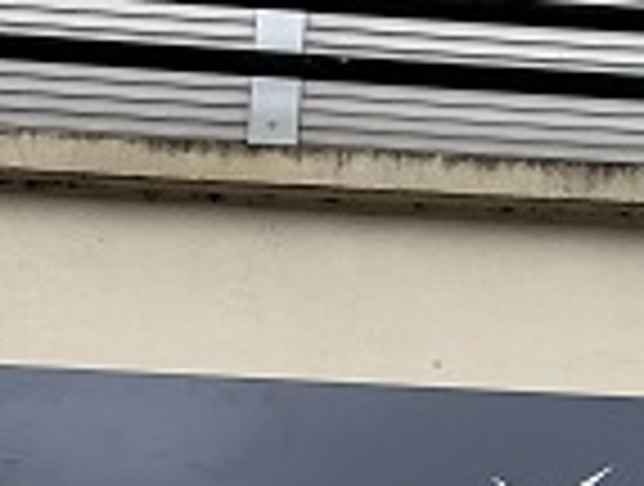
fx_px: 2704
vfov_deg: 9.1
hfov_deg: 13.4
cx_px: 680
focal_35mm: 145
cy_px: 1242
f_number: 1.6
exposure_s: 1/1600
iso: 50
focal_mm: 5.1
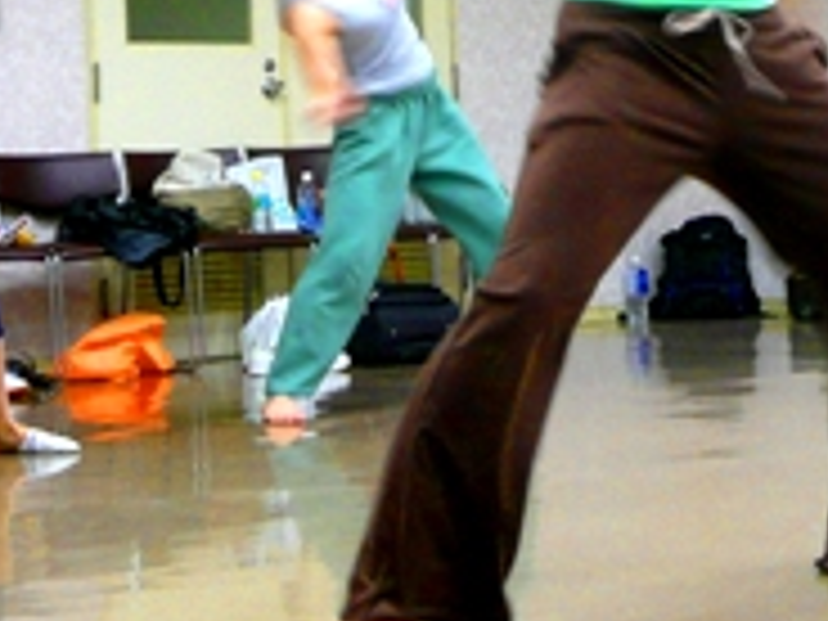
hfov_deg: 19.6
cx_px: 470
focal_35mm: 100
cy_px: 58
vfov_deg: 14.6
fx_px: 2392
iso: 200
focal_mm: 6.5
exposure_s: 1/20
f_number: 3.9
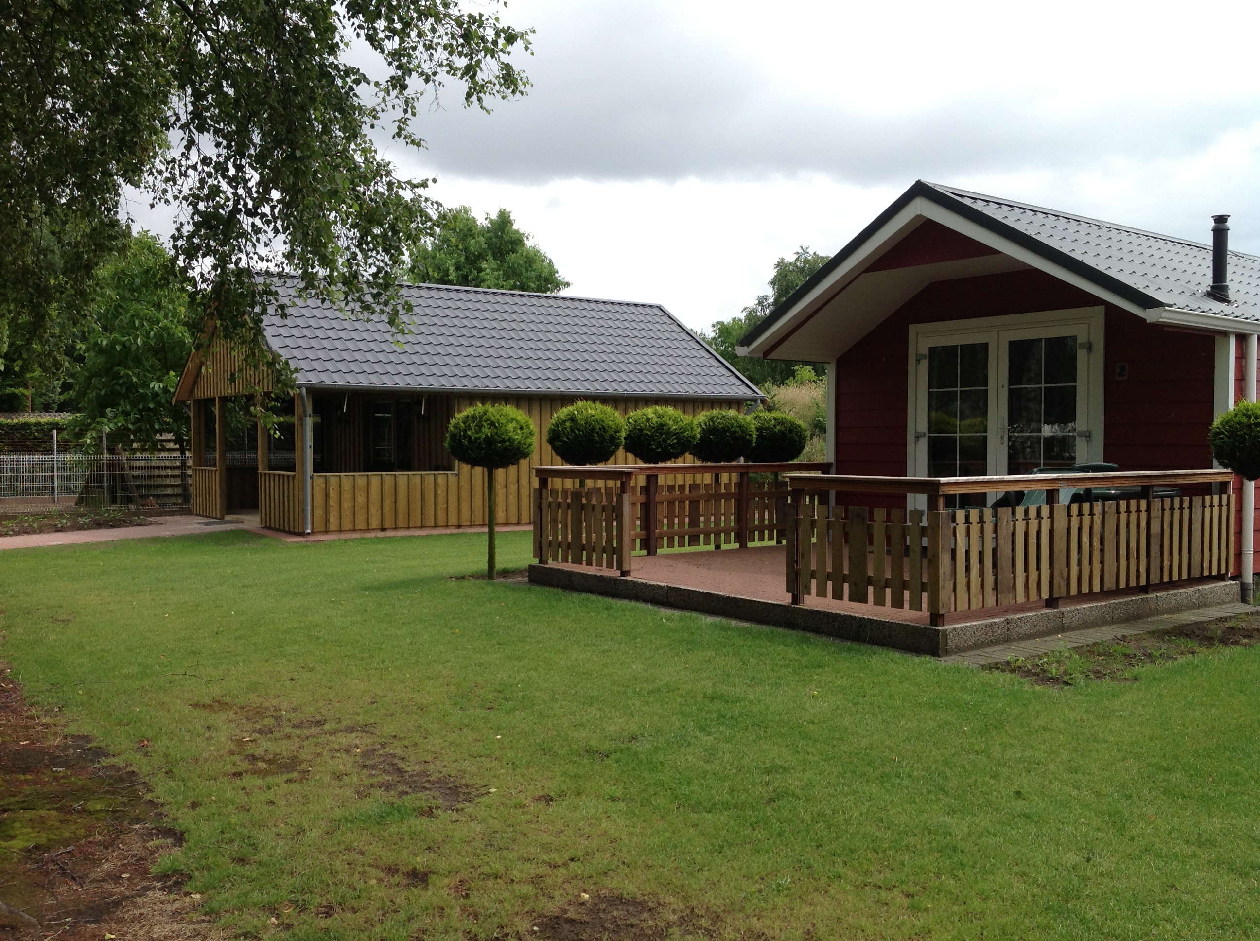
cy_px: 470
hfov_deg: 52.7
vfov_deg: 40.6
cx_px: 630
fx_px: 1272
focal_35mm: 35
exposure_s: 1/1043
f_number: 2.4
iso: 50
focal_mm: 4.28
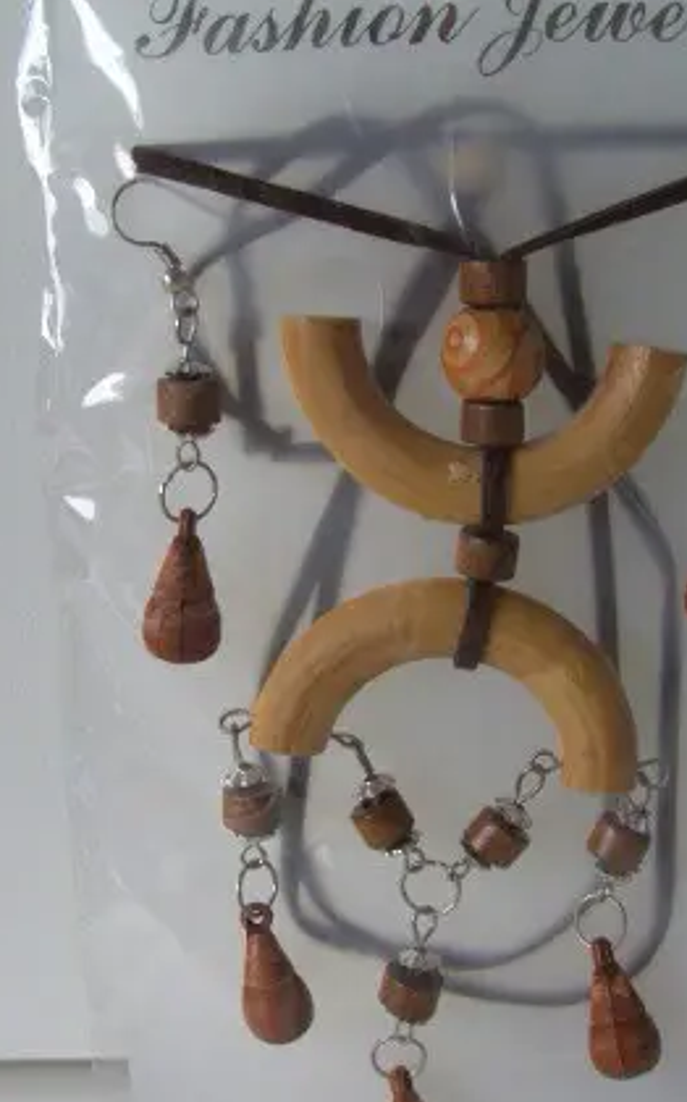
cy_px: 594
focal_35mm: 49
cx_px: 429
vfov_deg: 41.0
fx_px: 1470
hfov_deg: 26.2
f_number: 2.8
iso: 100
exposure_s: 1/50
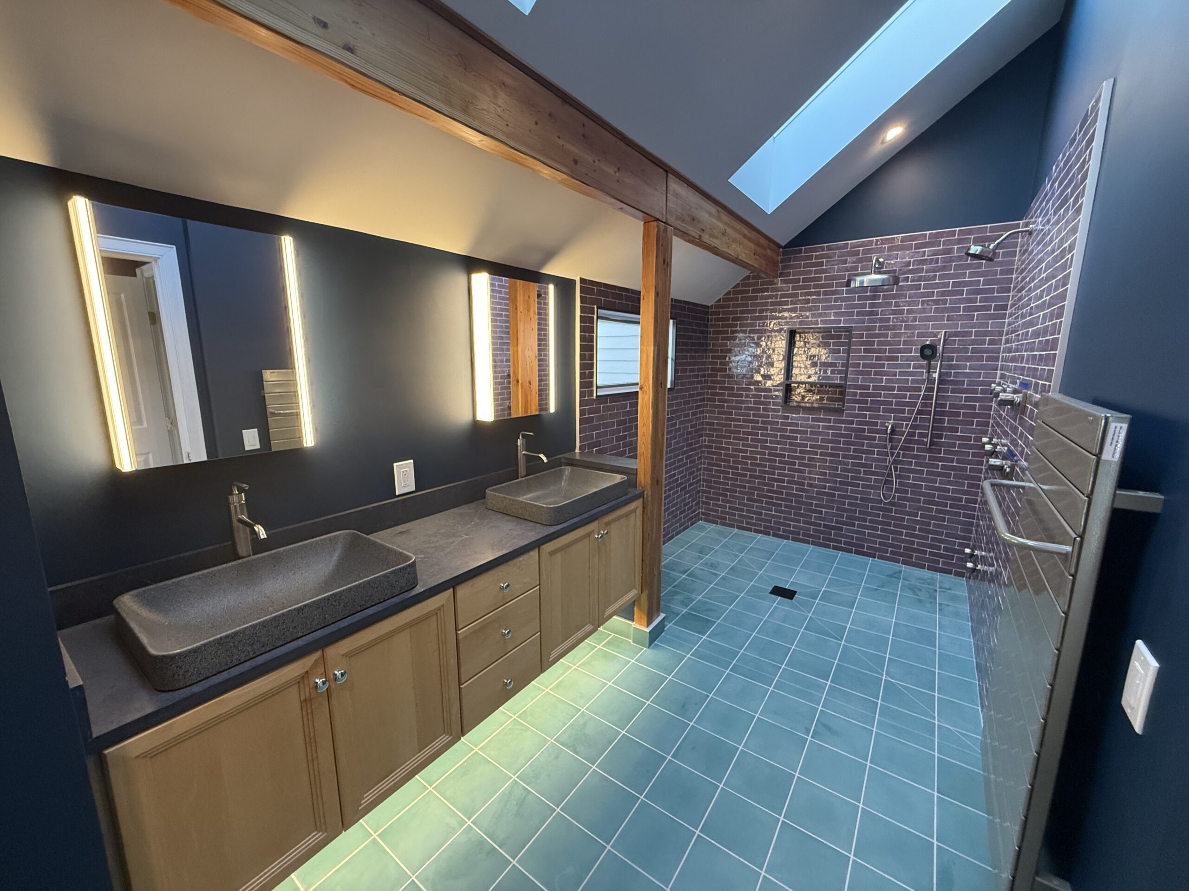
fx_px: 481
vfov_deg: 85.7
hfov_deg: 102.1
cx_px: 594
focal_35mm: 14
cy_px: 446
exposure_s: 1/120
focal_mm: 2.22
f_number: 2.2
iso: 400
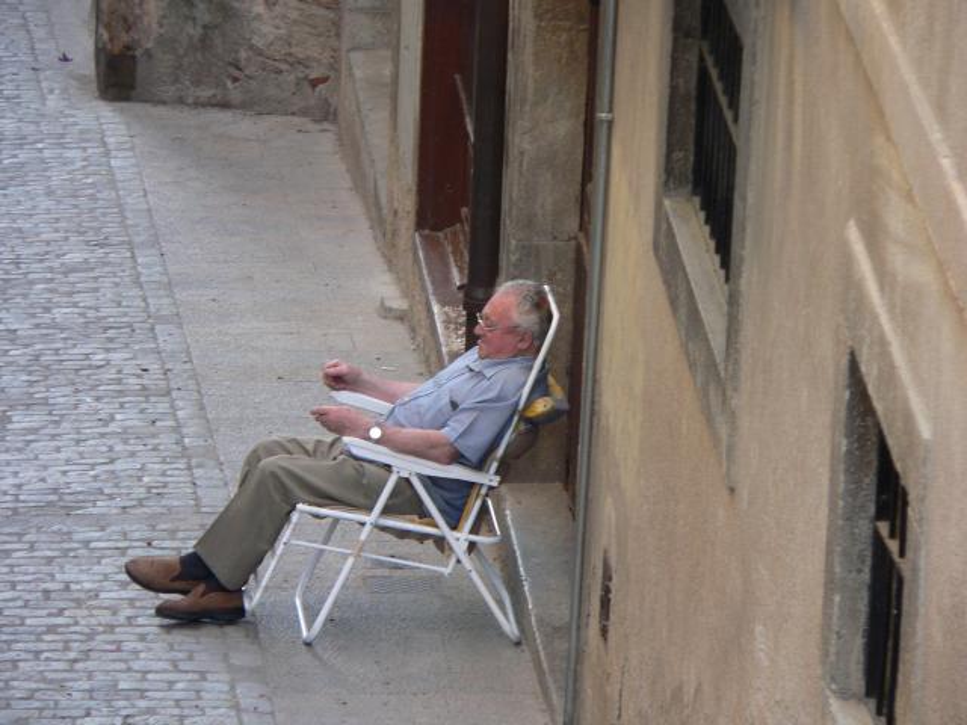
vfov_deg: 4.7
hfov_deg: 6.3
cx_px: 484
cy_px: 362
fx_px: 8827
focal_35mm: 316
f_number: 2.8
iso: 200
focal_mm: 52.5
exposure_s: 1/60
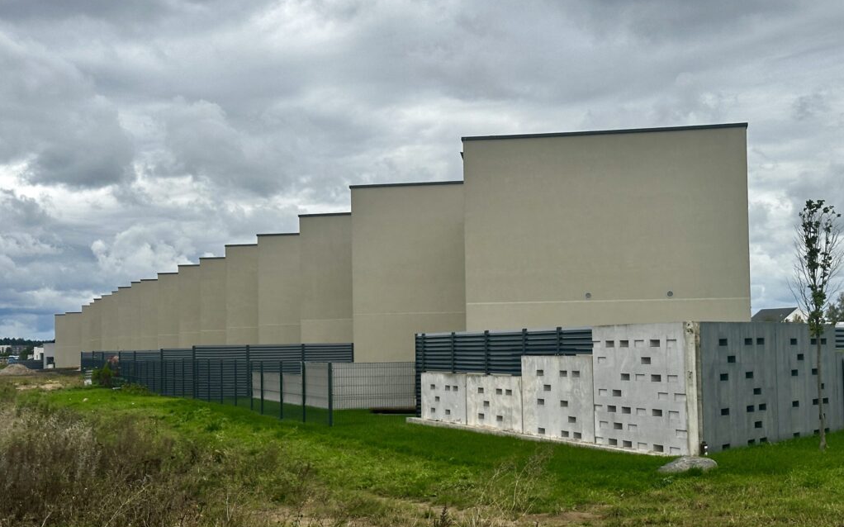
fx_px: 1173
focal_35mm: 51
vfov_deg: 25.3
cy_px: 244
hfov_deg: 39.6
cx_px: 422
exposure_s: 1/2532
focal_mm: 6.86
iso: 64
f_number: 1.78
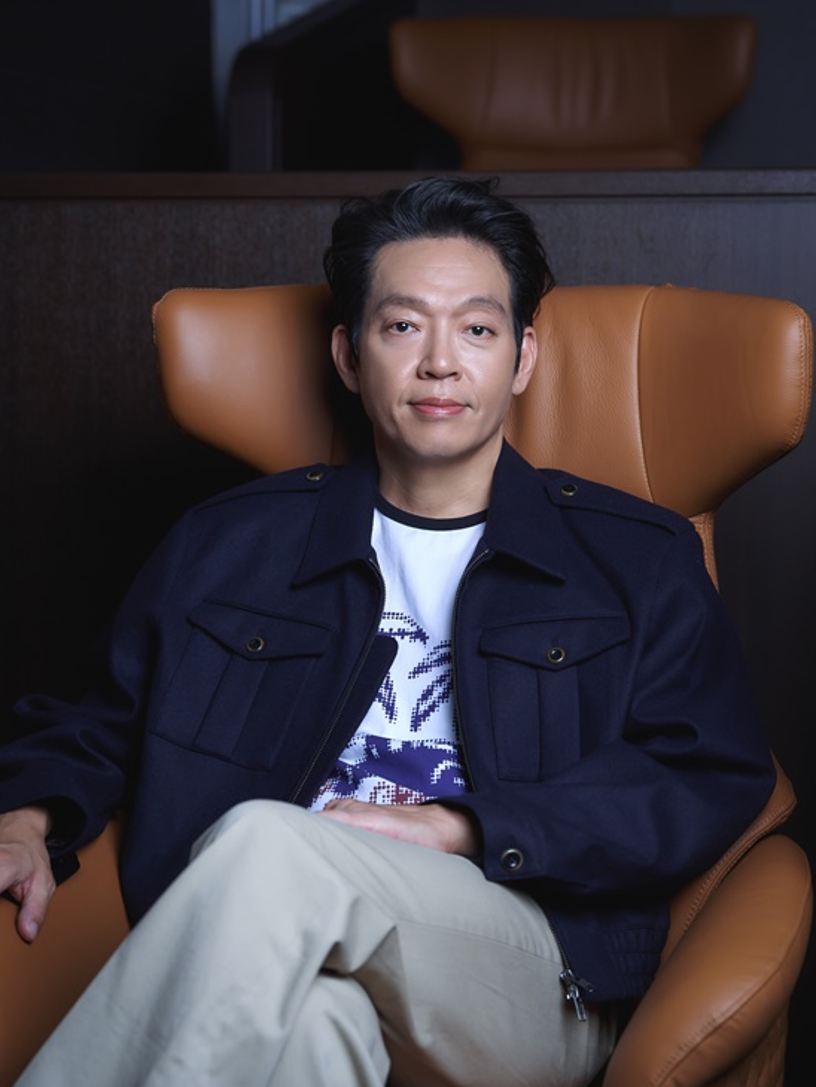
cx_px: 408
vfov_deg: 22.2
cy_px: 550
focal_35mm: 88
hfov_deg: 16.8
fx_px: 2764
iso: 250
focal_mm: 81
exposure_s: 1/160
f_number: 4.5
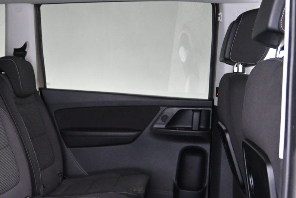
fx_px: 403
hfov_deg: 38.3
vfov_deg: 26.6
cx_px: 45
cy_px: 177
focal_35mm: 49
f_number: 3.5
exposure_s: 1/15
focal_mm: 16
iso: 3200
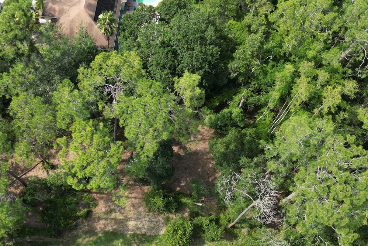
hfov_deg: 47.7
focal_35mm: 40
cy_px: 137
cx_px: 125
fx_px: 409
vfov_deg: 33.4
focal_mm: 6.72
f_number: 1.7
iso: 100
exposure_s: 1/800
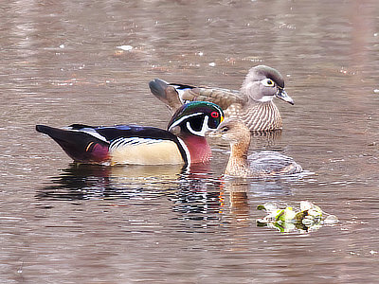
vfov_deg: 1.9
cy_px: 142
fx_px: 8759
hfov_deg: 2.5
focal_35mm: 800
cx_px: 190
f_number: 6.3
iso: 800
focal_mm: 400
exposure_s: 1/160
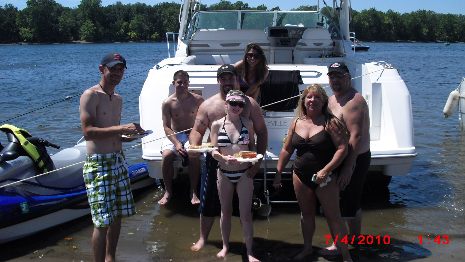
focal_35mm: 40
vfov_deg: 29.6
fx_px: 493
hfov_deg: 50.5
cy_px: 104
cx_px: 234
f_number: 7.8
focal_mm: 6.3
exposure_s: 1/200
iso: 64
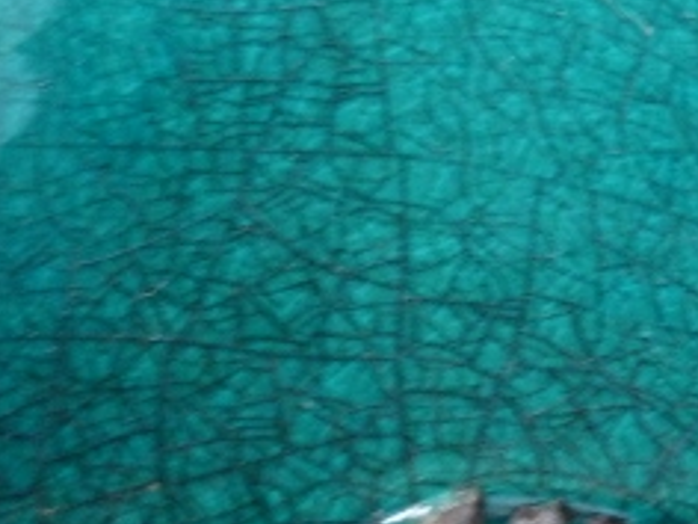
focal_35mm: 125
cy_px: 562
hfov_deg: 15.7
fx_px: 2521
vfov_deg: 11.7
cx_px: 556
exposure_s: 1/8
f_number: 3.2
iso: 400
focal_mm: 8.3
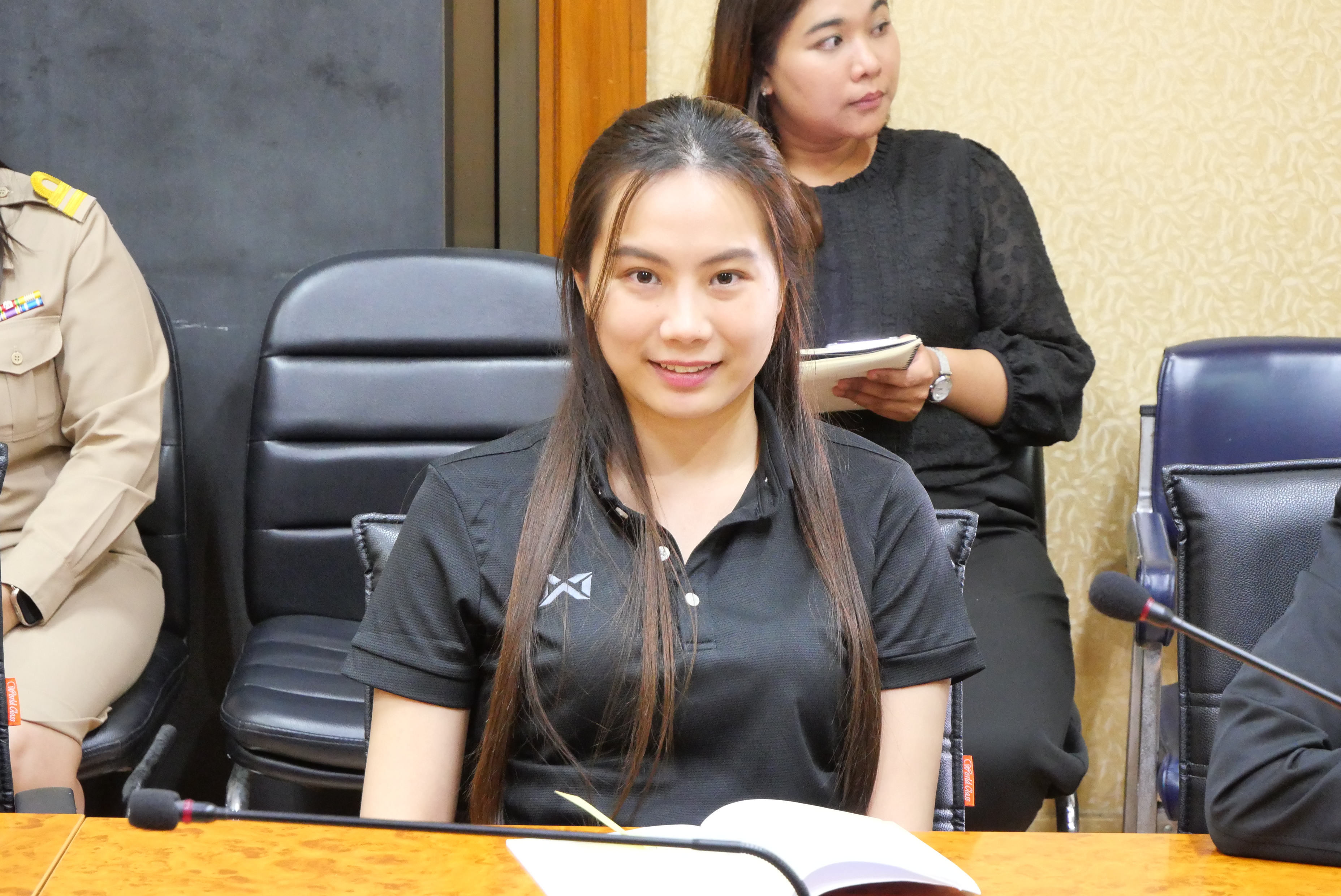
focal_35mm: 101
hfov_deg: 20.2
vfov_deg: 13.6
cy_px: 448
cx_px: 670
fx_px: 3764
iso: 3200
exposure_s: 1/13
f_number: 6.3
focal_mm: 49
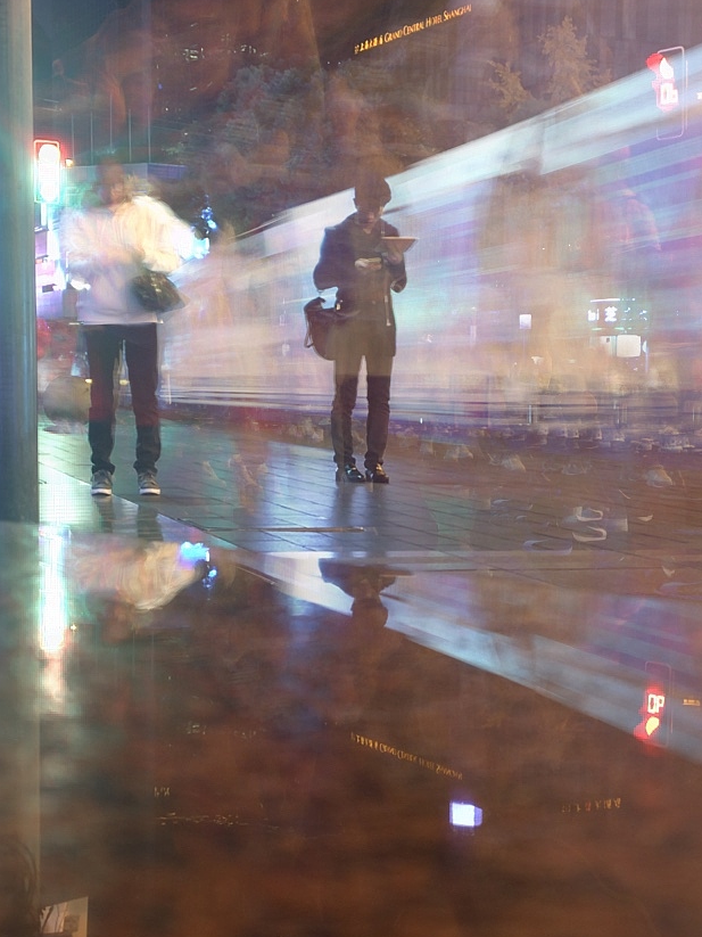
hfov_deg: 26.0
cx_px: 431
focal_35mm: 56
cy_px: 552
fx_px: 1515
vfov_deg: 34.3
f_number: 2.2
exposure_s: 31.5
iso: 200
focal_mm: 4.15
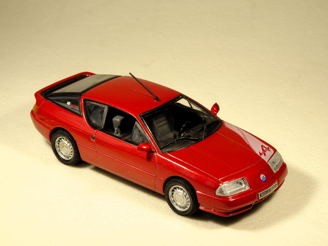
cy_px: 123
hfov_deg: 18.7
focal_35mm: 105
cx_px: 164
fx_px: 995
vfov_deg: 14.1
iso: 80
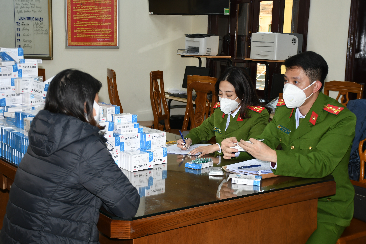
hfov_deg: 37.9
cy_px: 122
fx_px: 534
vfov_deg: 25.8
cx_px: 183
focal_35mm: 52
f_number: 4.5
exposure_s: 1/200
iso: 400
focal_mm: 35
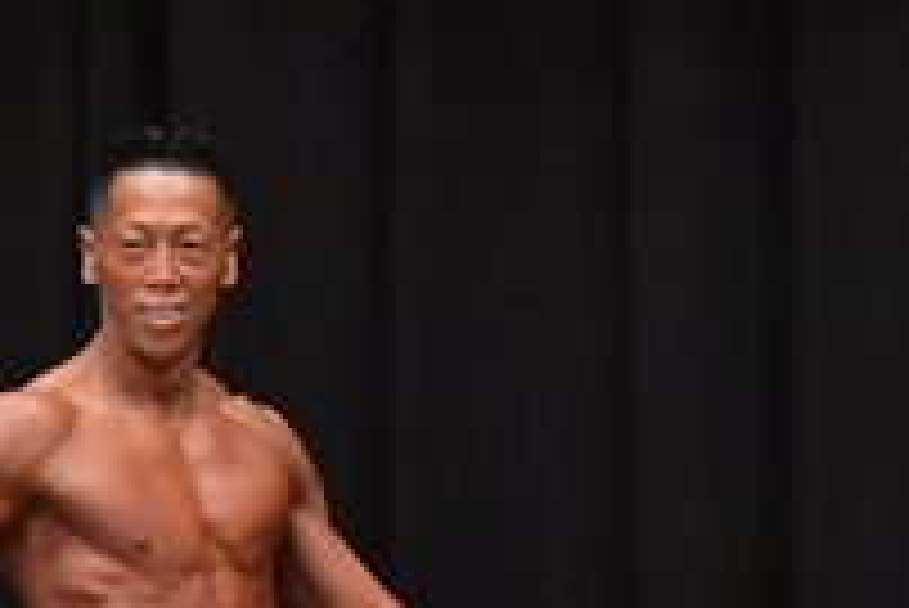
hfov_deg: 3.2
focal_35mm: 644
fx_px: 16272
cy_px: 977
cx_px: 160
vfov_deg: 2.1
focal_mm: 112
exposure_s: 1/400
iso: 6400
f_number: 5.6
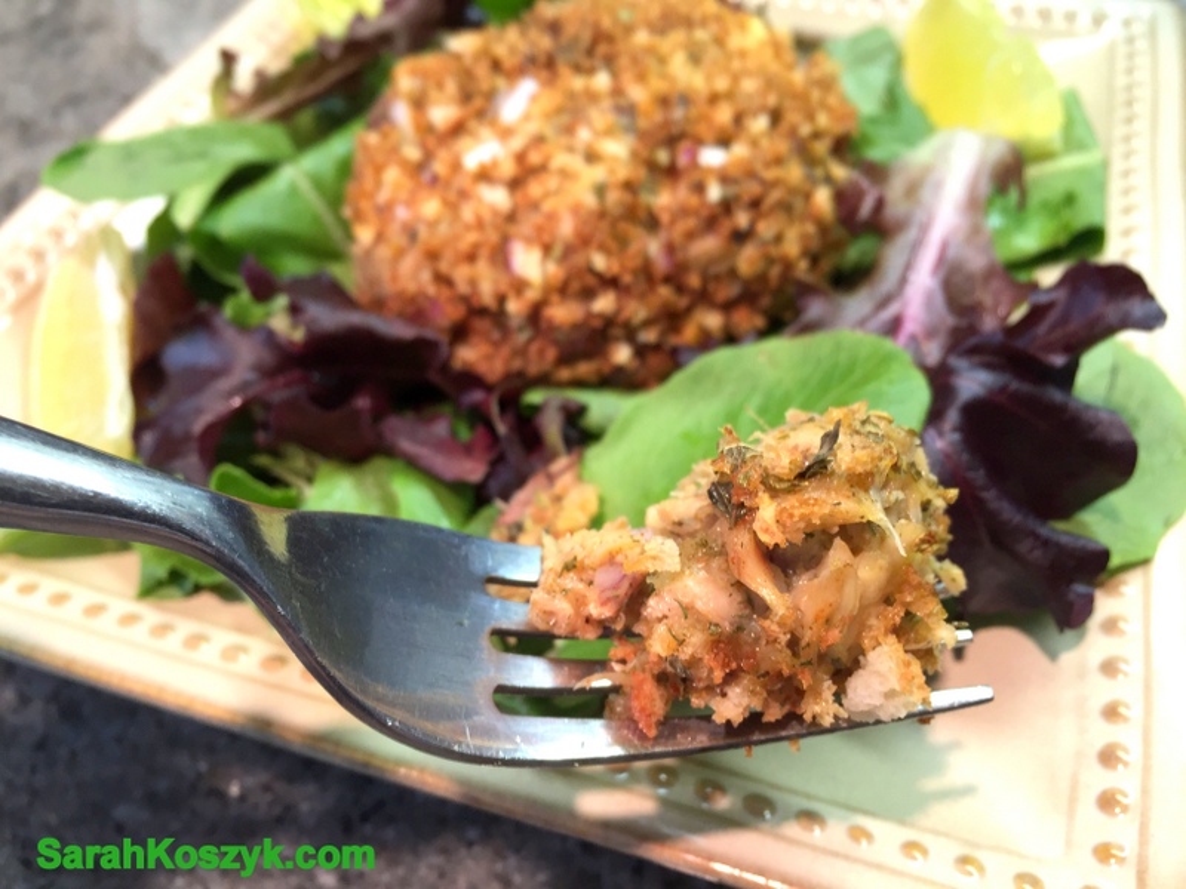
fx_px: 994
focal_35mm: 29
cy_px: 444
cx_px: 593
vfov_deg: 48.2
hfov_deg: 61.7
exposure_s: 1/30
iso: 64
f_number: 2.2
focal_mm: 4.15
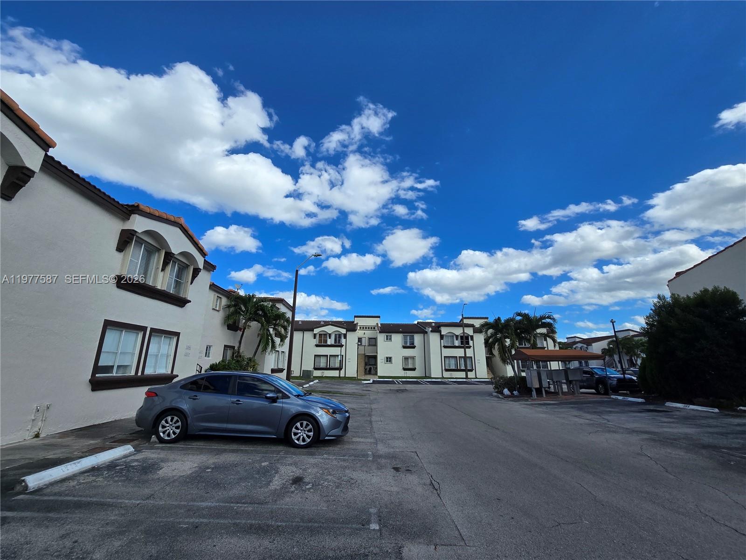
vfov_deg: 89.9
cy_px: 280
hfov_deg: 106.2
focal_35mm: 13
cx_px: 373
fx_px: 280
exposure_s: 1/3092
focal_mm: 2.2
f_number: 2.2
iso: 50
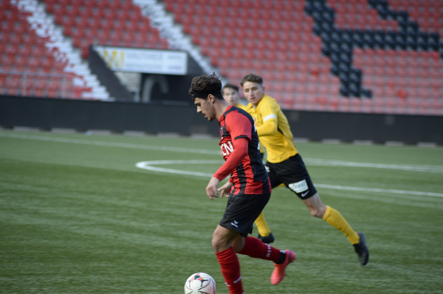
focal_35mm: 212
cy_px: 159
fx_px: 2606
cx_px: 223
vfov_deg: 6.5
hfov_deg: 9.7
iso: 280
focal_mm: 195
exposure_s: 1/250
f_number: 4.8
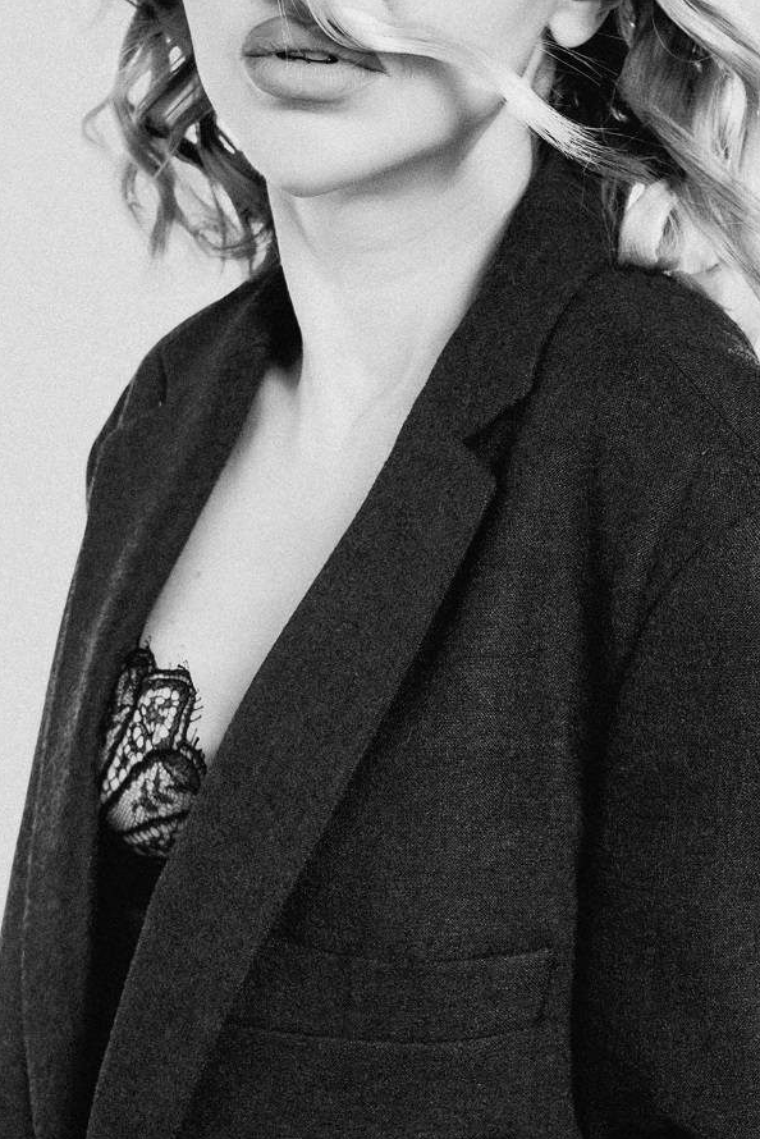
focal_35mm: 71
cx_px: 560
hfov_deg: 19.1
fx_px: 2246
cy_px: 389
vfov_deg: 28.3
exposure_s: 1/180
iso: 200
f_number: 5.6
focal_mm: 27
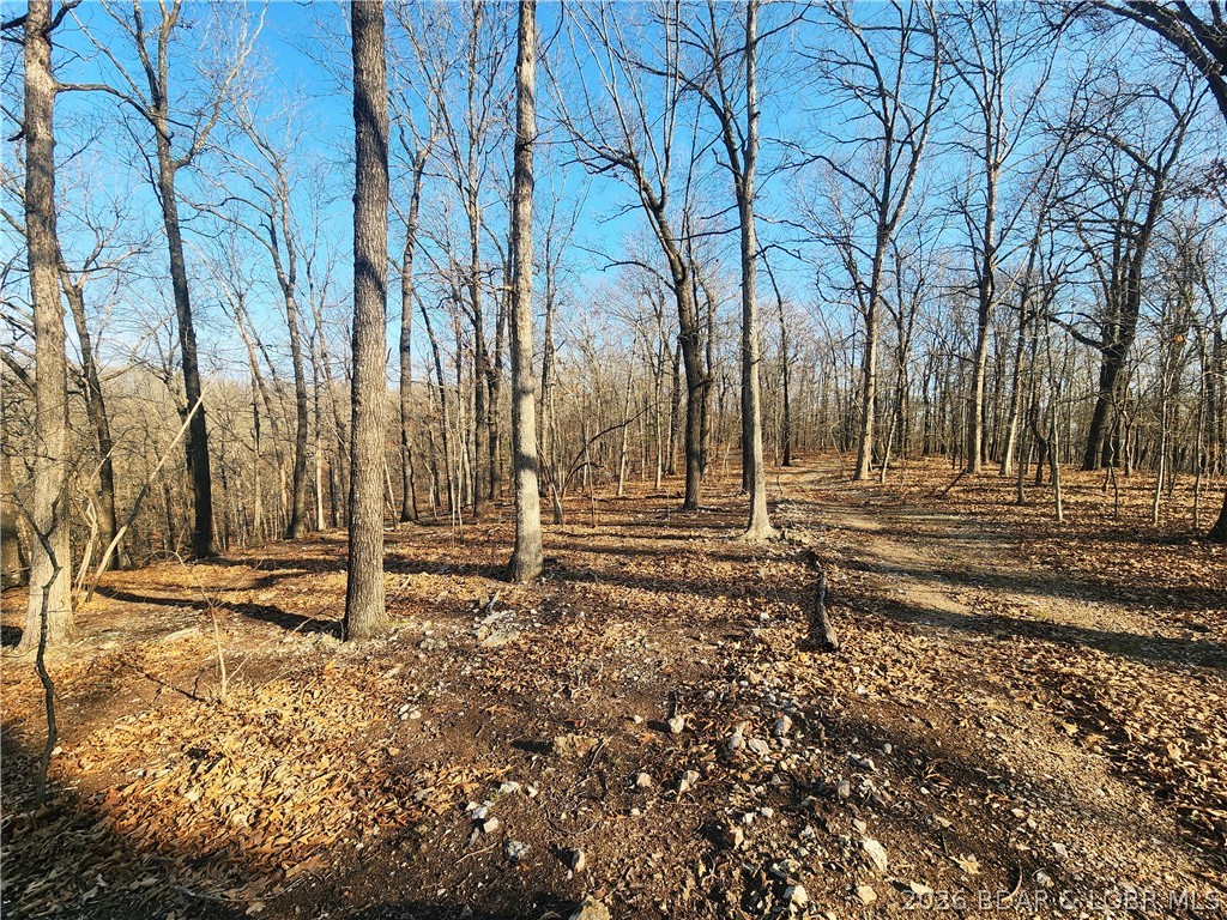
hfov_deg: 106.2
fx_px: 461
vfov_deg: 89.9
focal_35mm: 13
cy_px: 460
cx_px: 614
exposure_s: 1/667
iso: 50
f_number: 2.2
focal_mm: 2.2
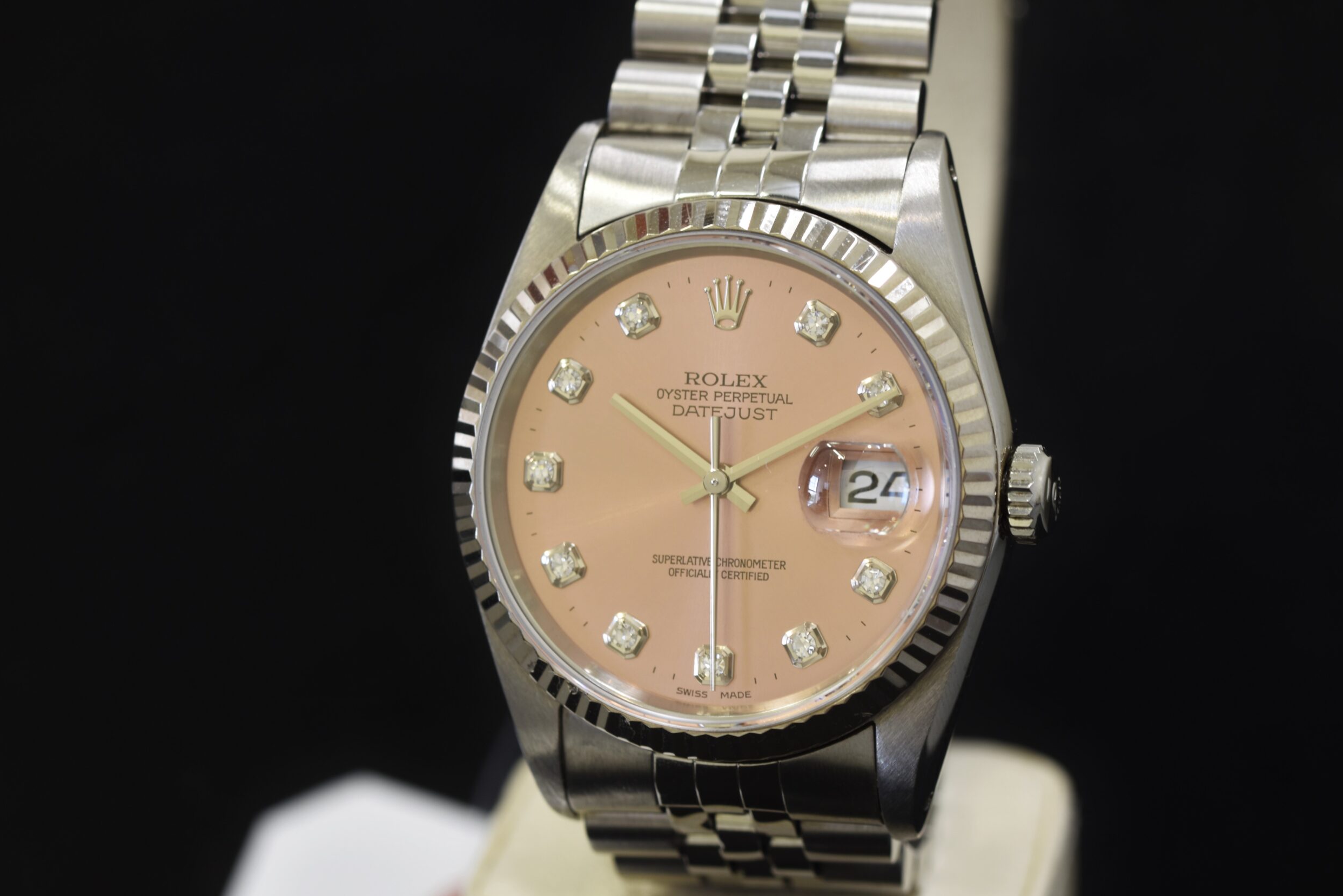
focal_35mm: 139
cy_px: 452
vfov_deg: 9.9
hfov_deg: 14.8
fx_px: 5186
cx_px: 690
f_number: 7.1
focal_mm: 90
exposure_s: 1/10
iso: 100
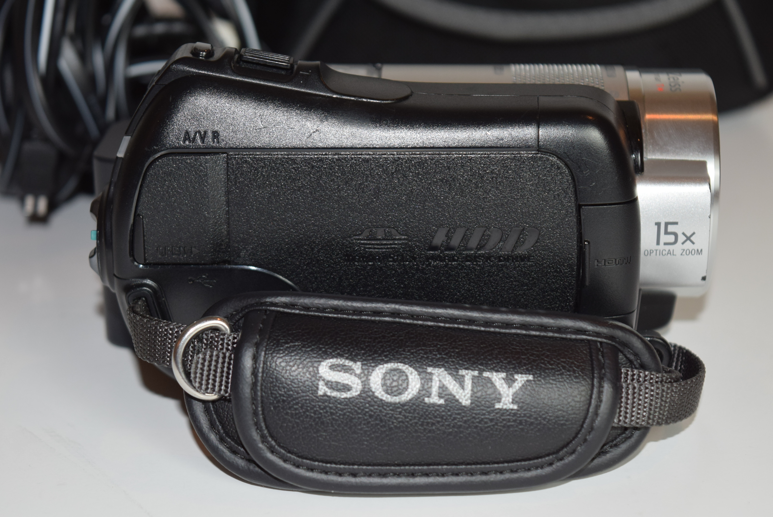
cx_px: 386
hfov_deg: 24.6
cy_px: 258
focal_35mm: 82
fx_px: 1773
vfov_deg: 16.6
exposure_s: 1/60
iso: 560
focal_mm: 55
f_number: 5.6
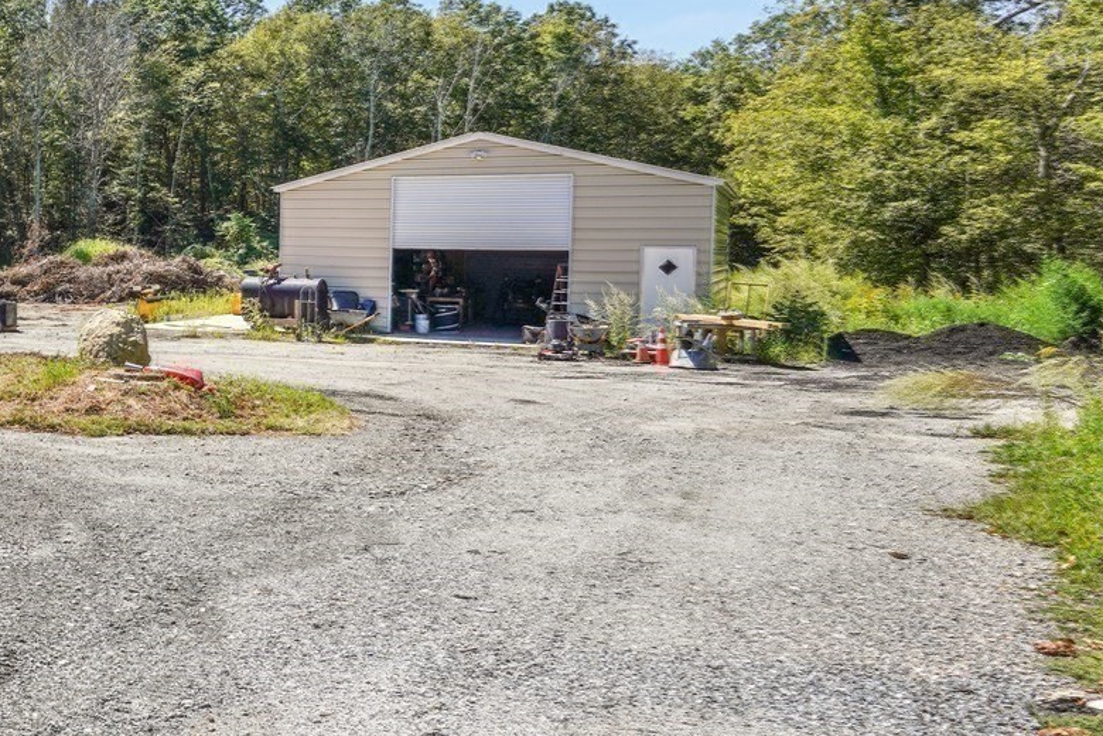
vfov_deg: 31.8
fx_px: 1287
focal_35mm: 42
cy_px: 282
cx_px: -181
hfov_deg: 36.9
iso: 100
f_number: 8
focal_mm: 16
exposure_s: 1/250
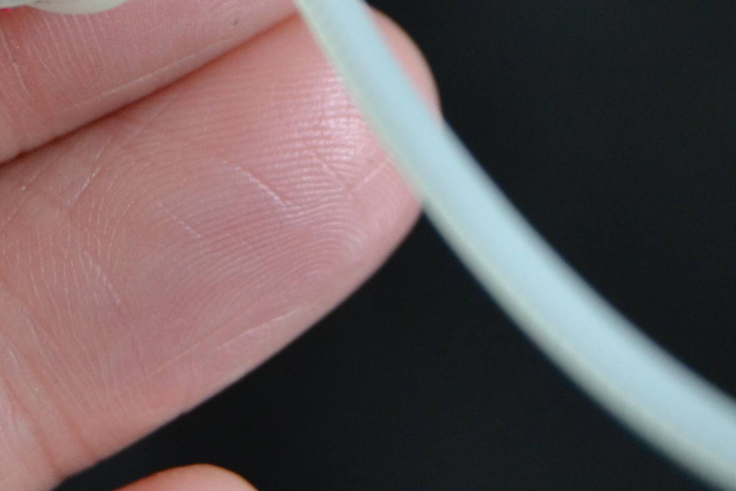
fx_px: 3762
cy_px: -143
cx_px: 175
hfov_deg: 11.1
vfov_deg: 7.4
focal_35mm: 184
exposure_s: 1/60
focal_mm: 38
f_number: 4.8
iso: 1000
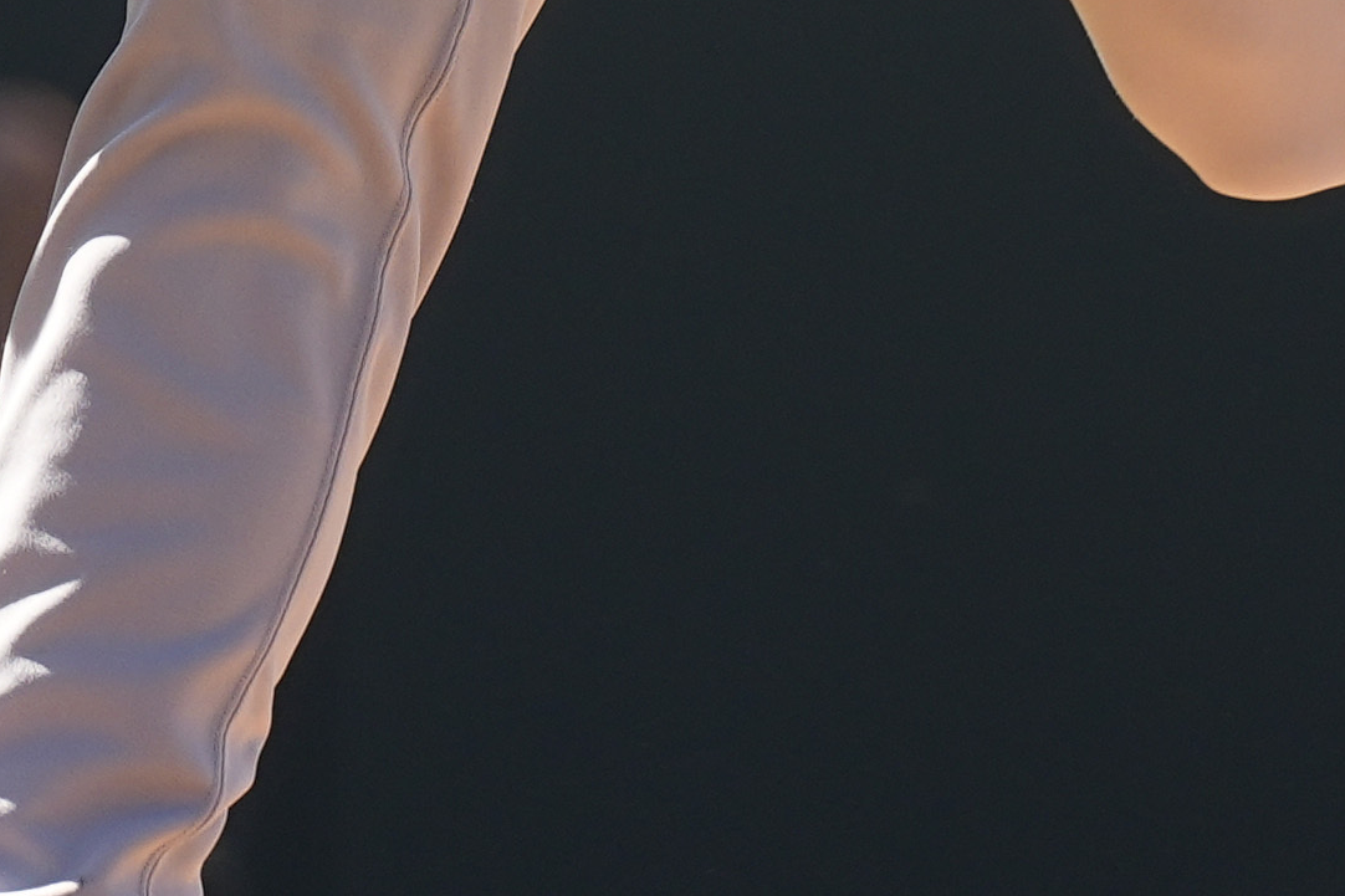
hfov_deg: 0.6
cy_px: -705
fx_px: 124273
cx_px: 980
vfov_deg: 0.4
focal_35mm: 3327
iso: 320
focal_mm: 600
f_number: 4
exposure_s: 1/1250
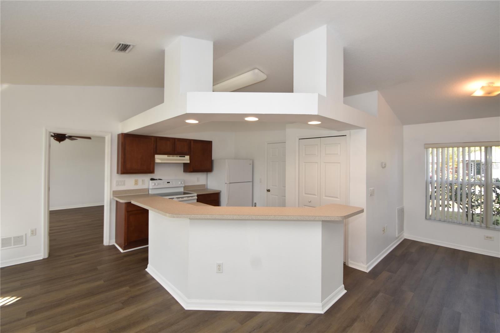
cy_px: 166
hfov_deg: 100.4
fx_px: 208
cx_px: 250
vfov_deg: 77.3
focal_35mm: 15
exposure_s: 1/100
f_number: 5
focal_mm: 10
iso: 200
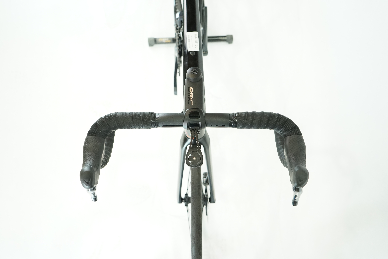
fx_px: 356
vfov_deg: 40.0
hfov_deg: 57.2
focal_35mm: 33
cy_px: 130
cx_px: 194
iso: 2500
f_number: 5
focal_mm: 33
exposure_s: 1/200
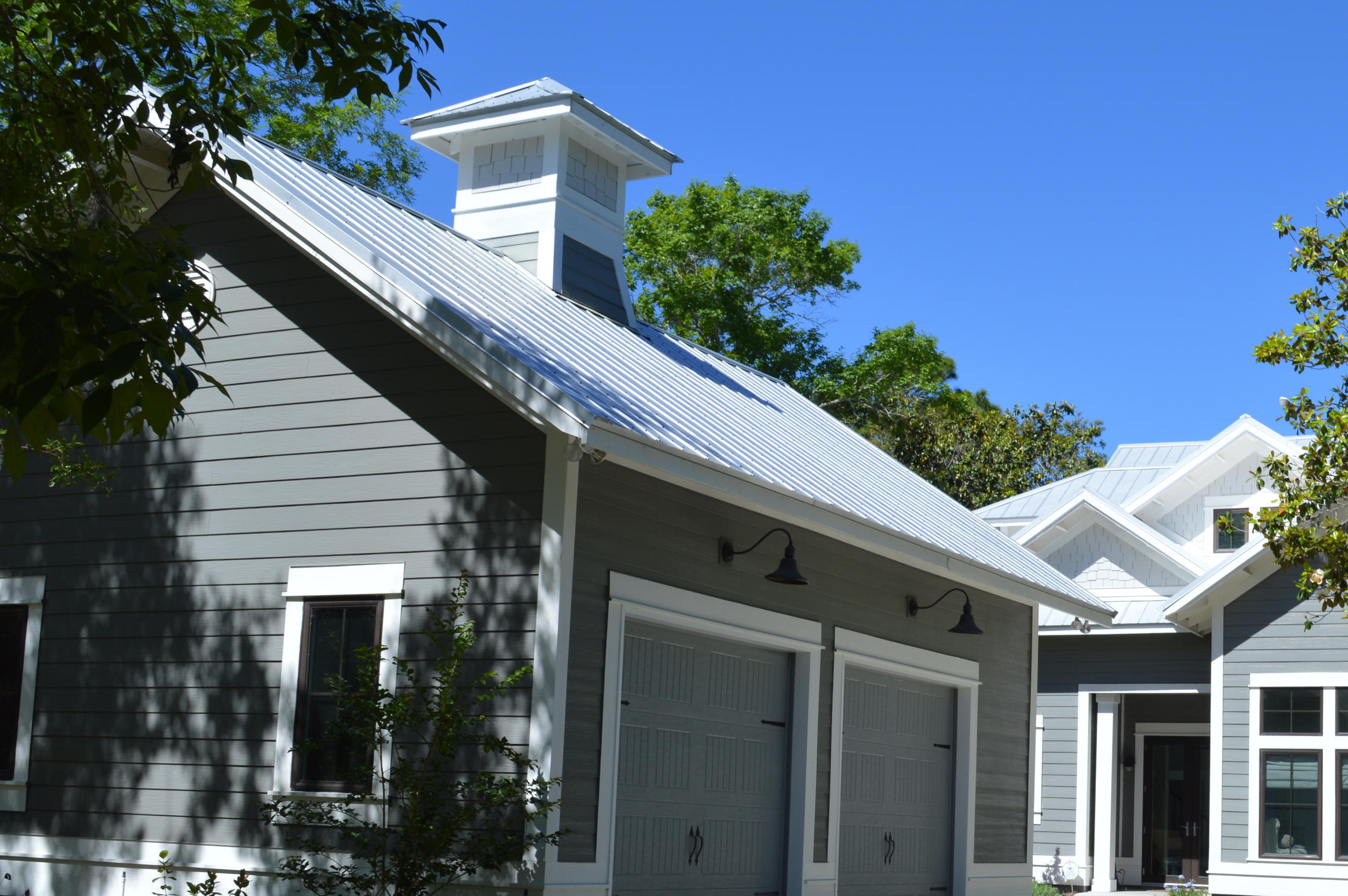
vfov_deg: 27.9
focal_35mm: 48
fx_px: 1796
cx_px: 804
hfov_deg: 41.0
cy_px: 571
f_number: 8
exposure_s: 1/250
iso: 100
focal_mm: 24
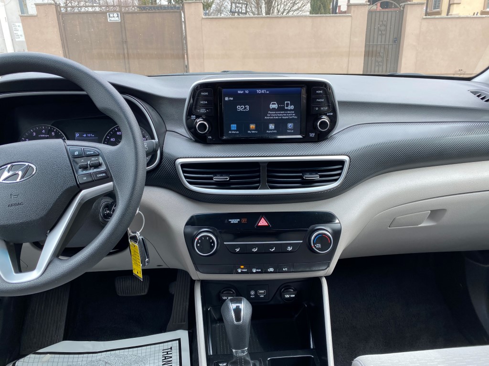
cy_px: 183
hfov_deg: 67.3
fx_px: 367
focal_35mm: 26
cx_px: 244
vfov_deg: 53.1
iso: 40
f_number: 1.8
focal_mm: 4.25
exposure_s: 1/122
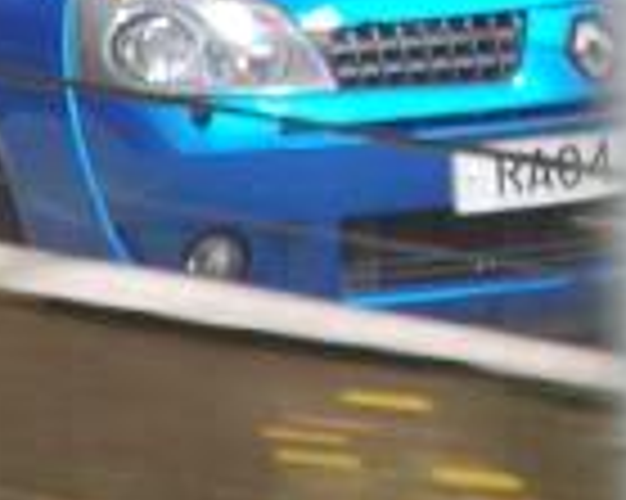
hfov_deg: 0.9
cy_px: -626
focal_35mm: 2072
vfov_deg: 0.7
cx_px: 1333
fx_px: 38361
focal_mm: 200
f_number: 8
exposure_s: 1/125
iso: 200
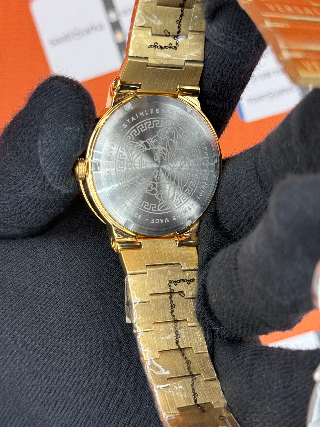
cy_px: 214
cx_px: 160
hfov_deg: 30.3
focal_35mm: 48
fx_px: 592
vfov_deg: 39.7
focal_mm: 6.76
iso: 80
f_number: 1.78
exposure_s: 1/343
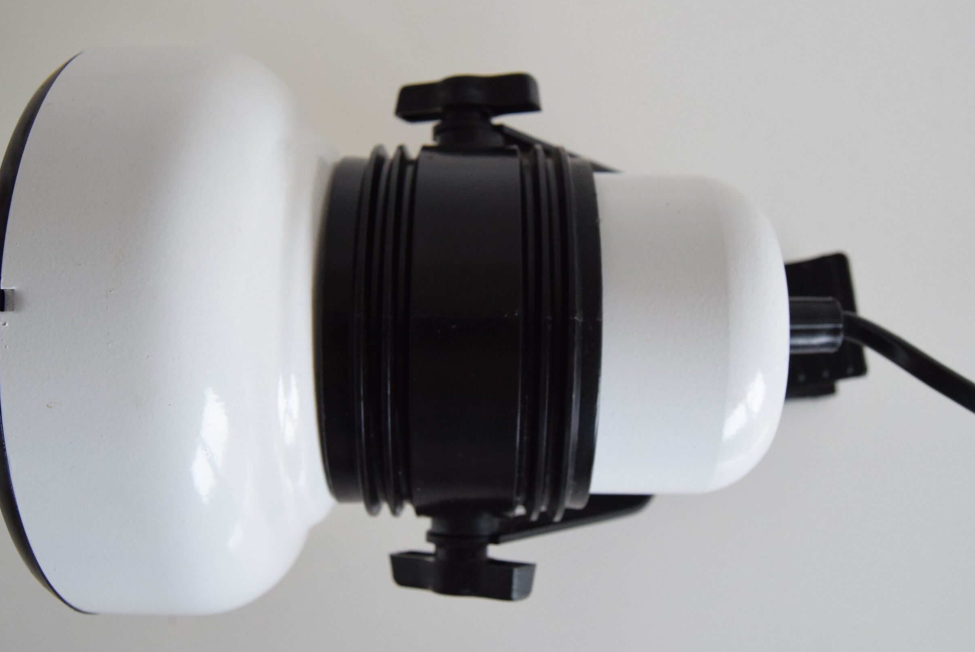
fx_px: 1111
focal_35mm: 41
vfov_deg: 32.7
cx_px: 453
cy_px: 290
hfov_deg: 47.3
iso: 1600
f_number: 5.6
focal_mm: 22
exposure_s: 1/125
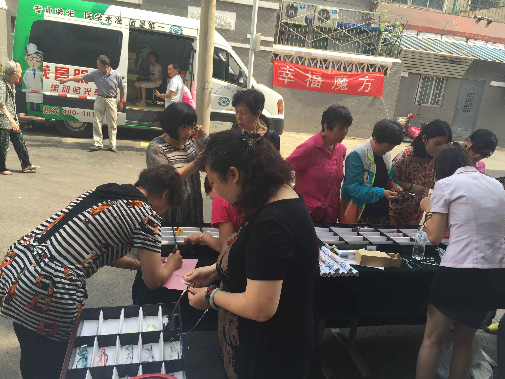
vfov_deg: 48.2
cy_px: 190
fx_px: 423
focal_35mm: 29
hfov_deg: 61.7
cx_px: 252
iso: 32
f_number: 2.2
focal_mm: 4.15
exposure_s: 1/460
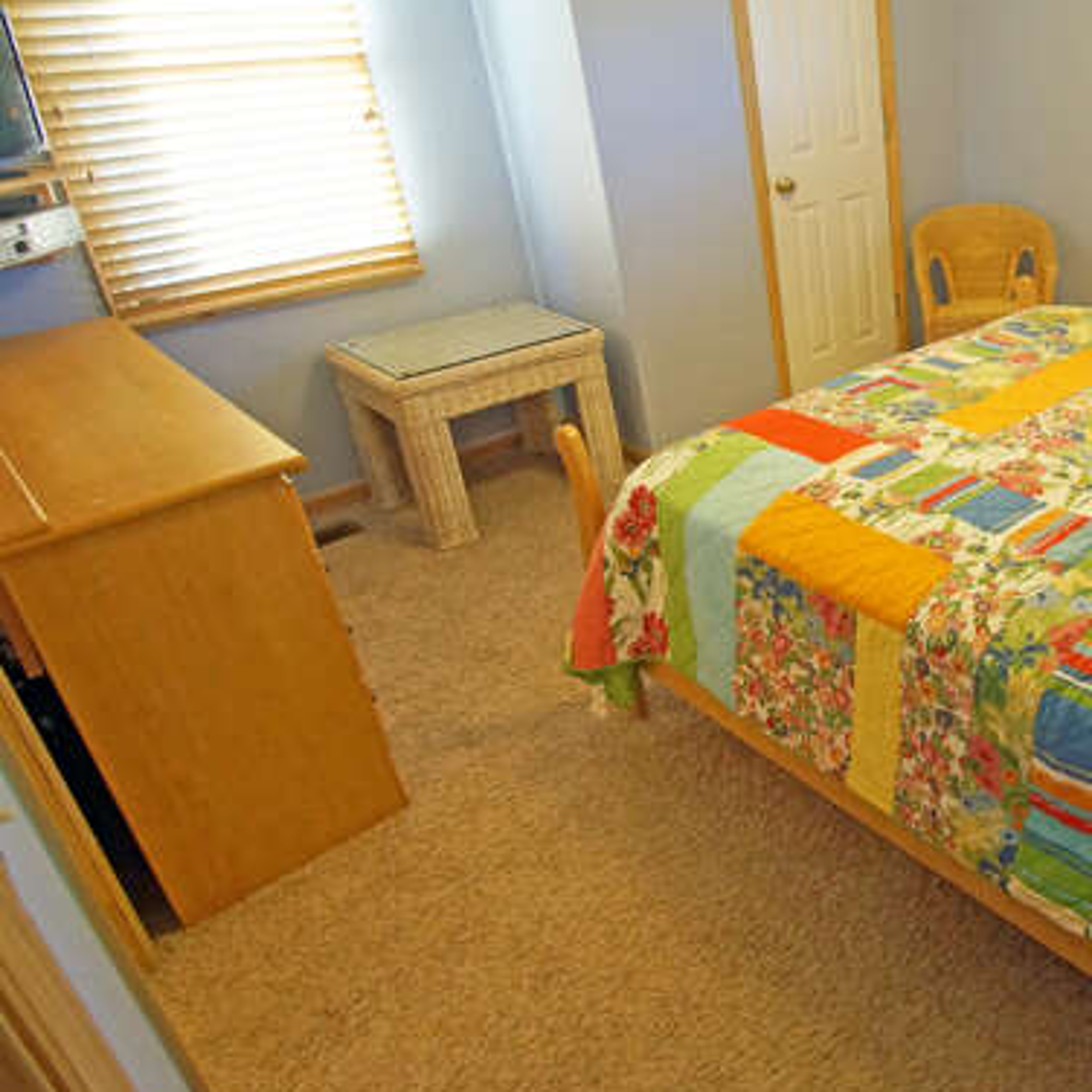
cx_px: 999
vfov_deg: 60.6
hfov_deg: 52.8
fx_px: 928
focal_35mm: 26
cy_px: 453
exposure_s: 1/60
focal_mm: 10
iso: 800
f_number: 4
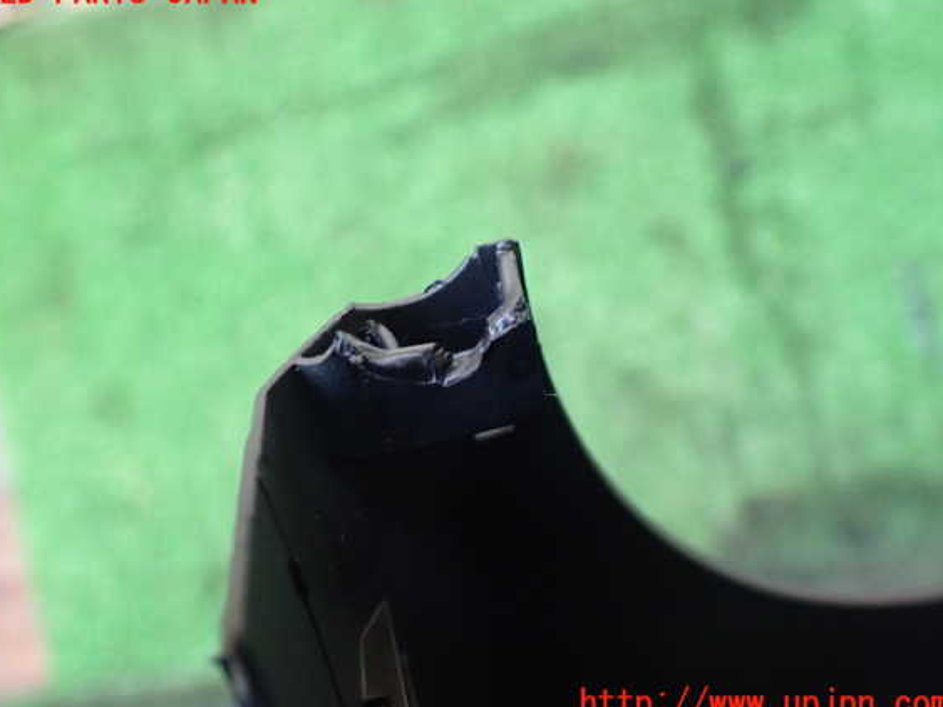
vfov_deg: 44.1
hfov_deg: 56.8
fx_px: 872
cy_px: 348
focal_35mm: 32
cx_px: 456
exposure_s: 1/100
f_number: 2.3
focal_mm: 5.4
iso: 800
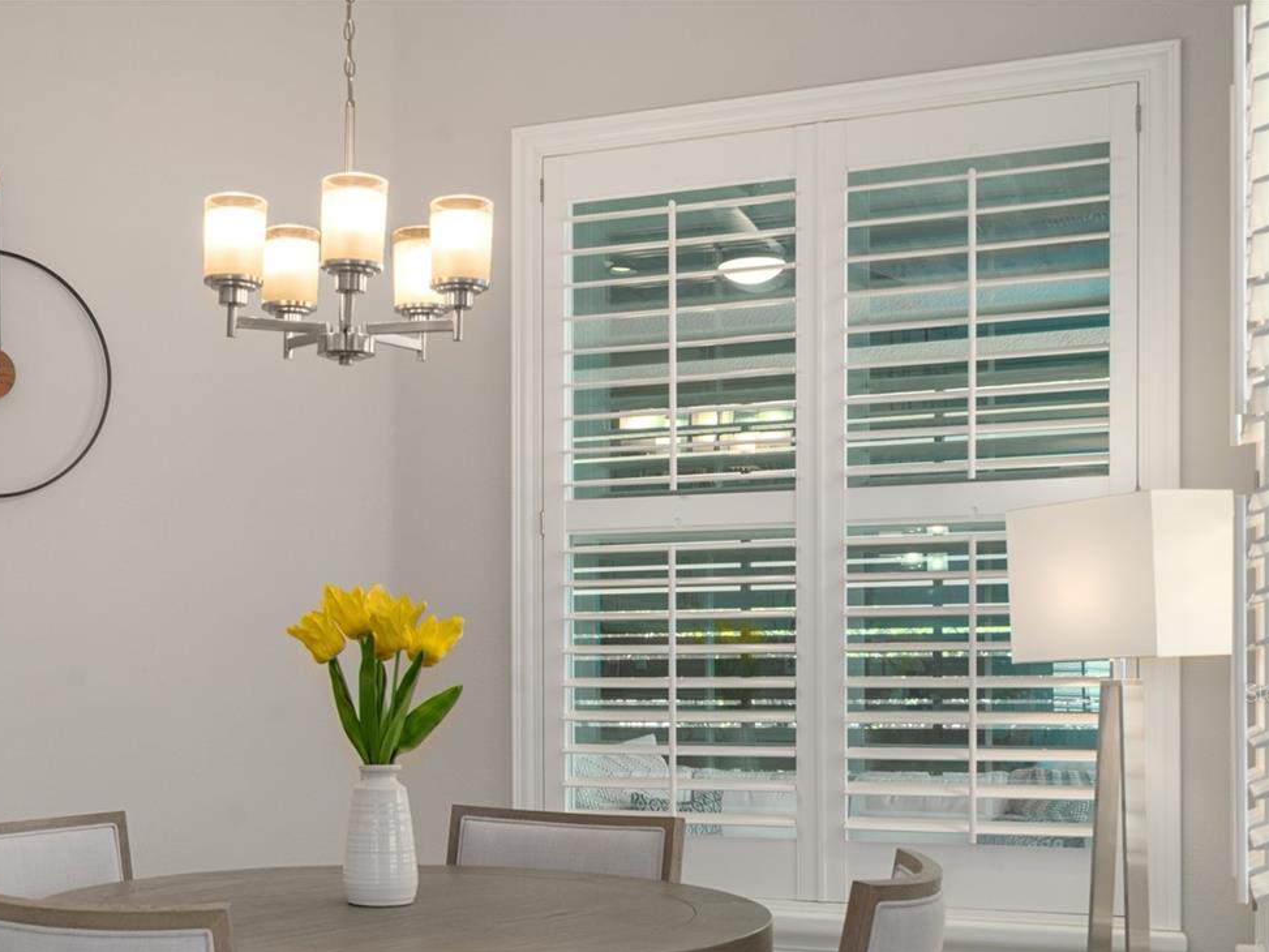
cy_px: 692
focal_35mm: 49
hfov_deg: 37.9
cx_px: 317
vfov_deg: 29.3
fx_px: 1797
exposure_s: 1/20
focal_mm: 31
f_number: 9
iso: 320
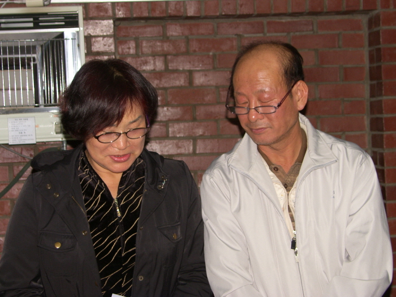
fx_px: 915
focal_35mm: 80
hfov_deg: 24.4
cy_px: 148
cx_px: 198
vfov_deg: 18.4
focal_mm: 20.7
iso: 80
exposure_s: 1/80
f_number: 3.2
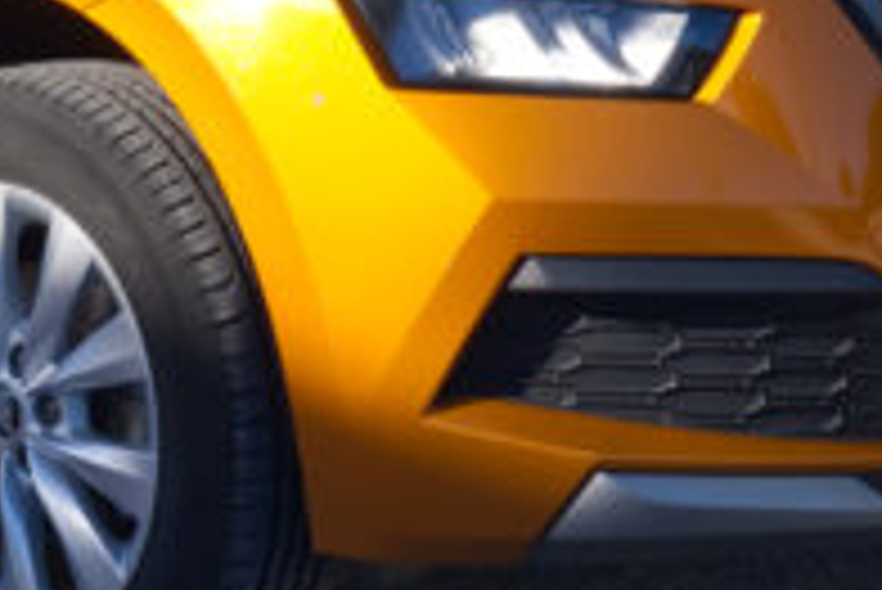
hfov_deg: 11.9
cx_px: 148
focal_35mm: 172
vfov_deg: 7.9
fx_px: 4217
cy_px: -74
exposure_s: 1/180
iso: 160
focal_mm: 22.1
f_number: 9
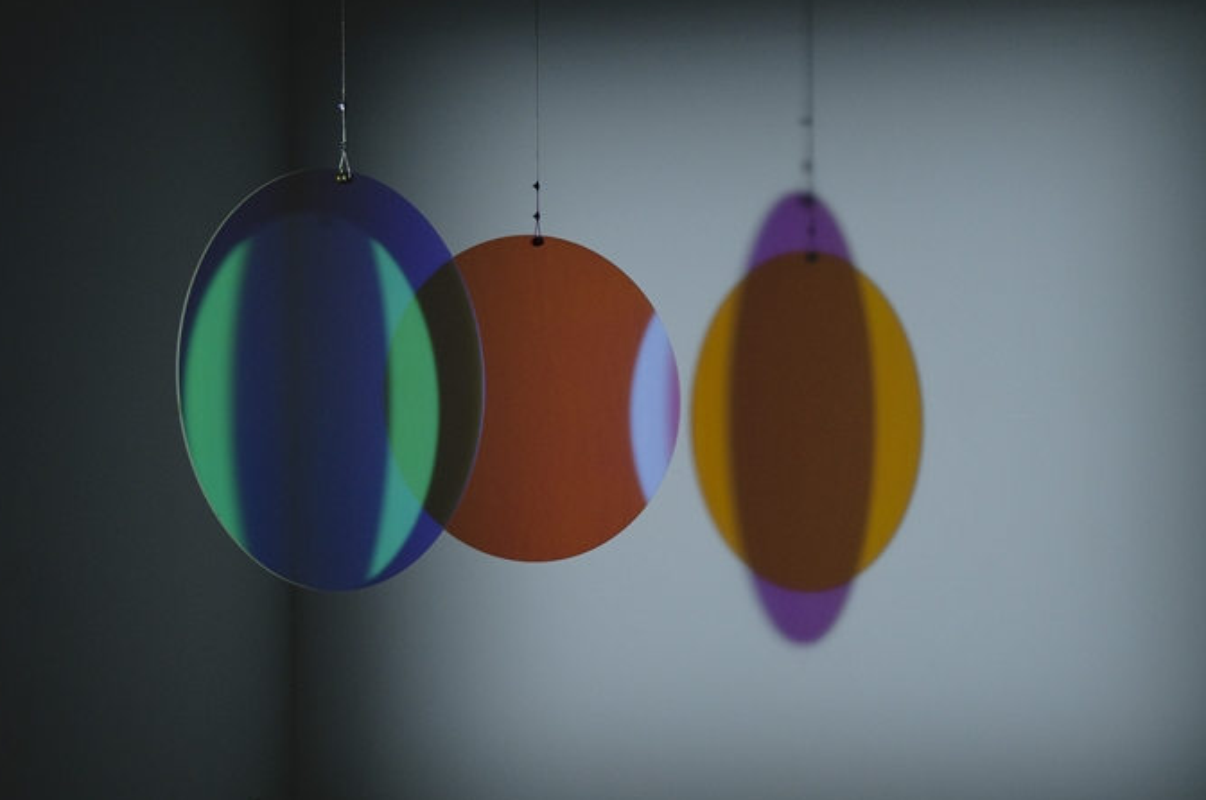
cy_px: 430
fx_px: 1940
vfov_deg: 23.3
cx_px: 885
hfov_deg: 33.9
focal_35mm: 58
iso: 100
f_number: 4
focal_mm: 26
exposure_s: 1/50
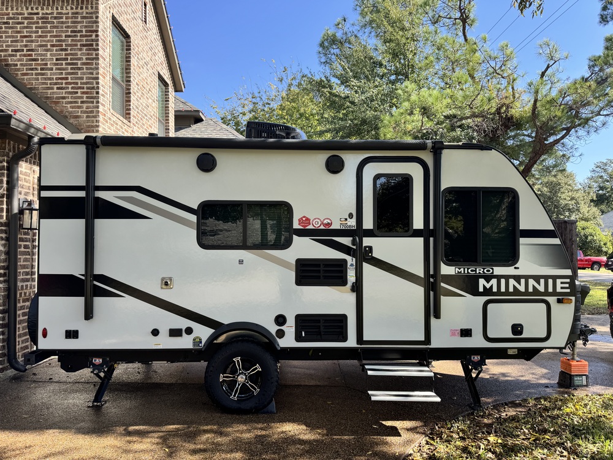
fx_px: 425
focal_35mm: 24
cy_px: 230
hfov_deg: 71.6
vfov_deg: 56.8
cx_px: 306
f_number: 1.78
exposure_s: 1/876
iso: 80
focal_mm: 6.76
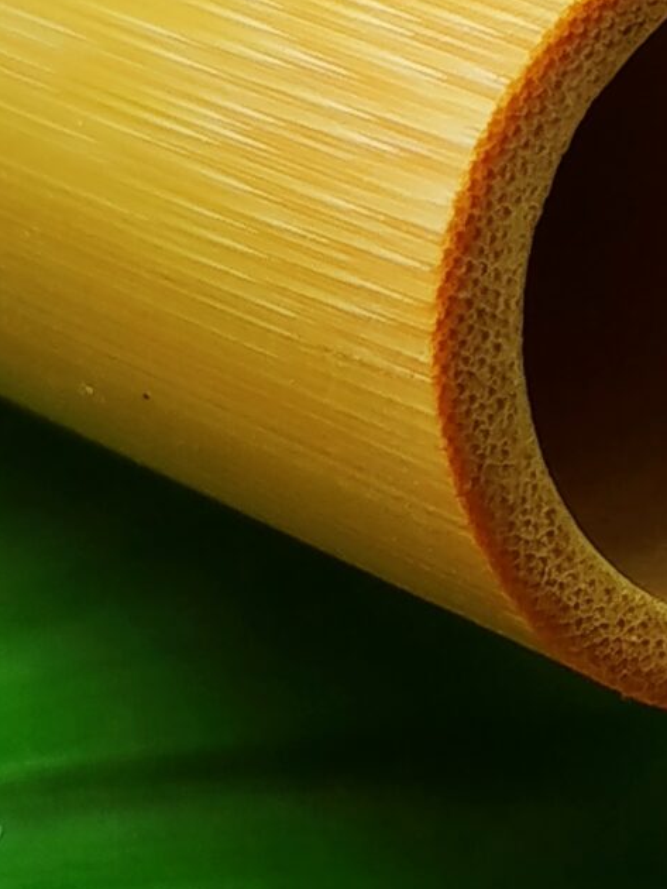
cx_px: 1034
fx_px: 5006
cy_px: 175
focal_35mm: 195
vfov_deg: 10.1
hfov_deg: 7.5
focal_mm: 5.31
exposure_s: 1/175
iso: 50
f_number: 1.7
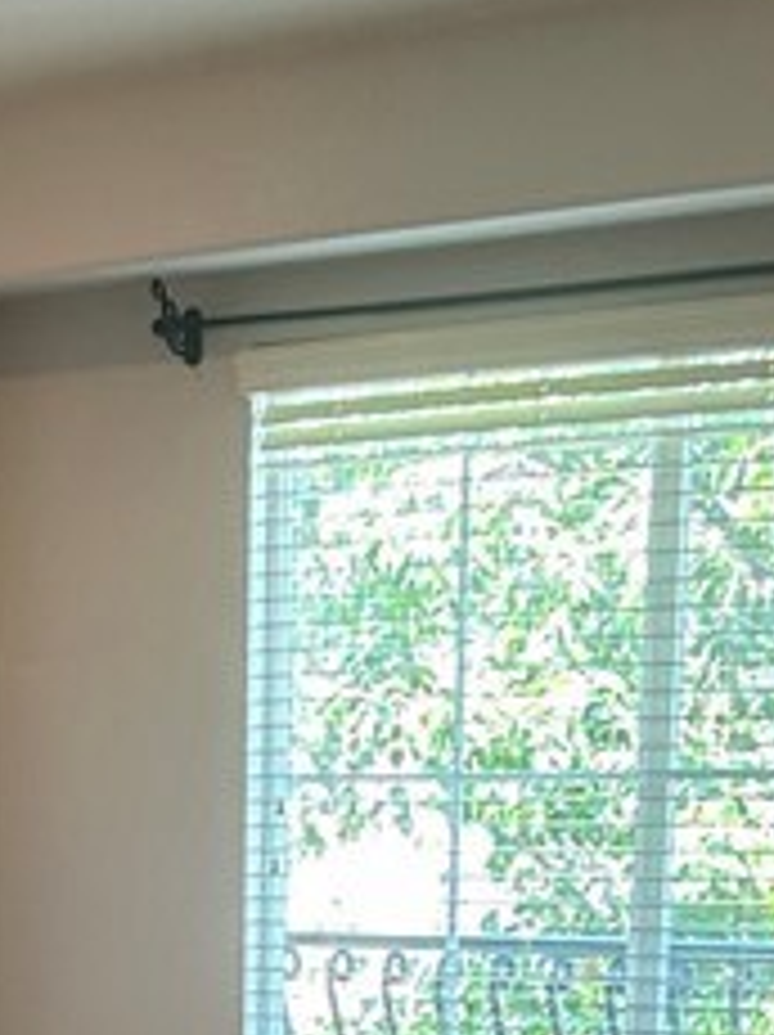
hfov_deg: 12.6
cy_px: 1300
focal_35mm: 116
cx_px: 40
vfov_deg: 16.2
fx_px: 3465
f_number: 1.5
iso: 125
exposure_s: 1/60
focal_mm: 5.7
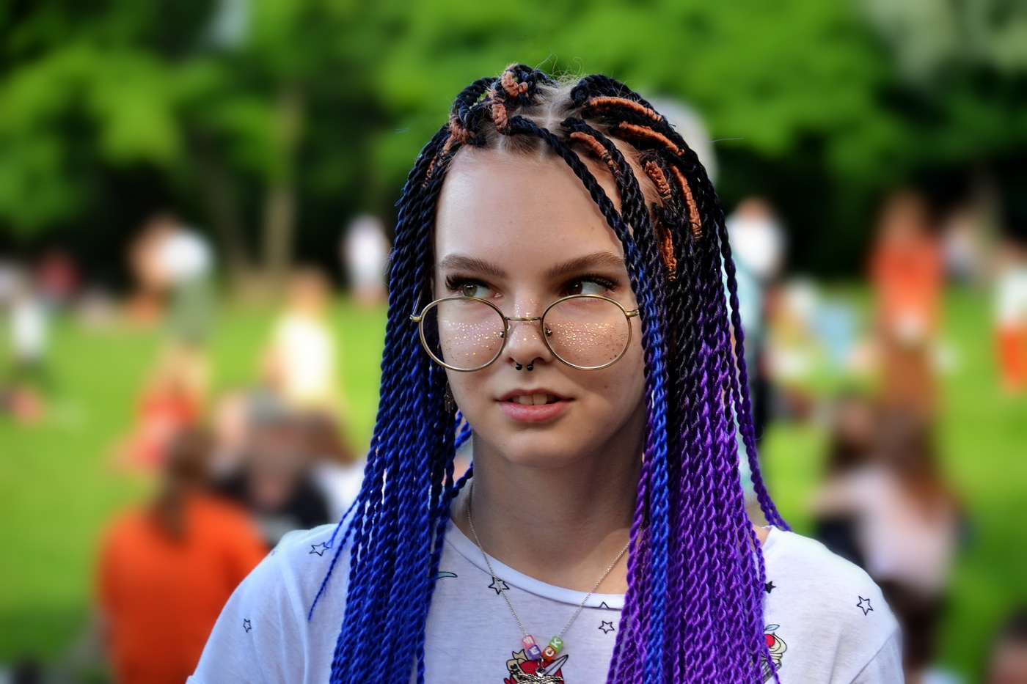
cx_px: 514
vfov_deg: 11.4
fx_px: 3423
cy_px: 342
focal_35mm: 120
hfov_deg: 17.1
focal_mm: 80
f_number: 4.2
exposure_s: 1/200
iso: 400
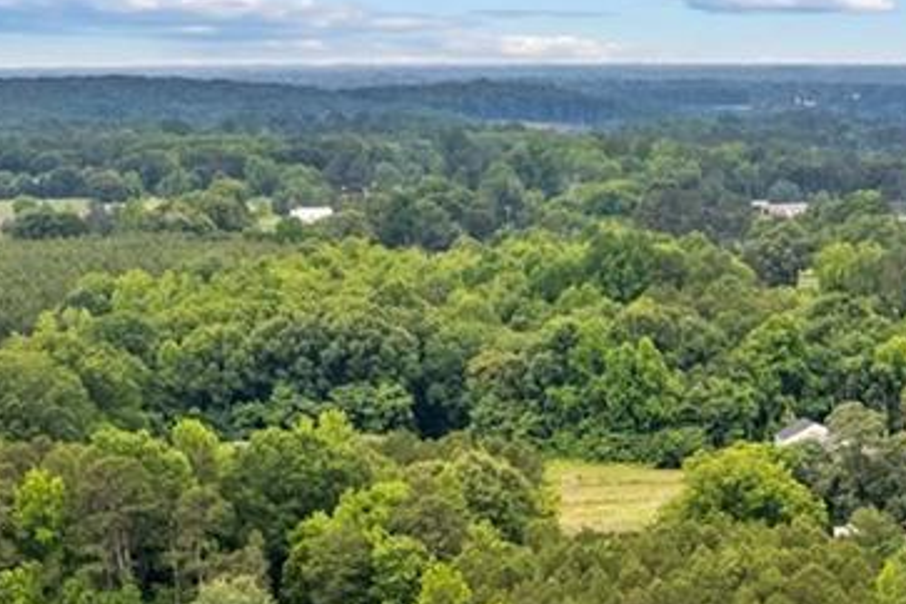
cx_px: 1021
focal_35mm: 124
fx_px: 3120
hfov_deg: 16.0
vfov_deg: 9.6
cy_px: 1531
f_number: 2.8
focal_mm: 8.38
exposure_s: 1/640
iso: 140
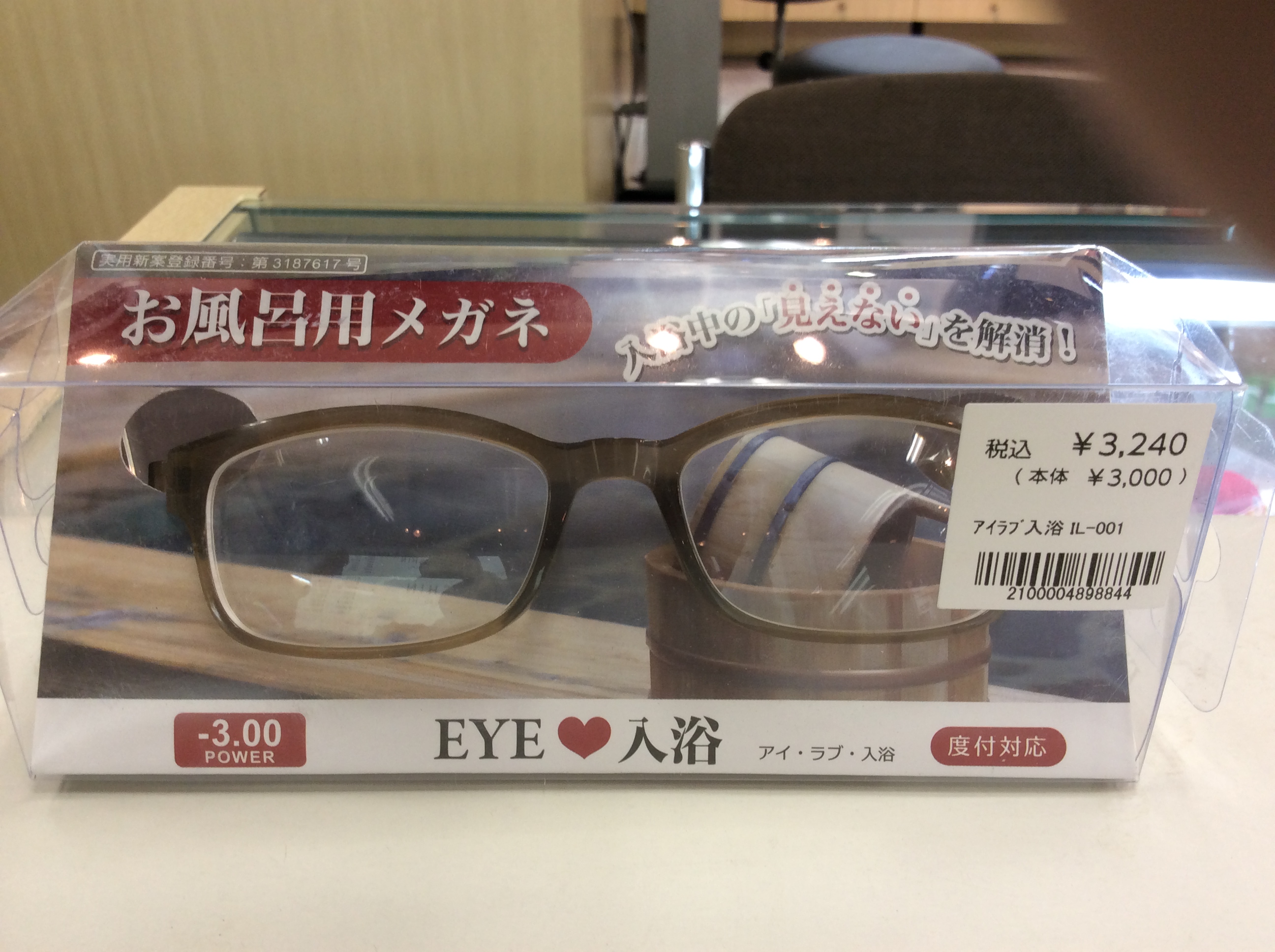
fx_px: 1214
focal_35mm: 33
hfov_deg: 55.4
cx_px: 638
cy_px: 476
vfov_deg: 42.8
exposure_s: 1/24
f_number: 2.4
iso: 50
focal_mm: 3.3
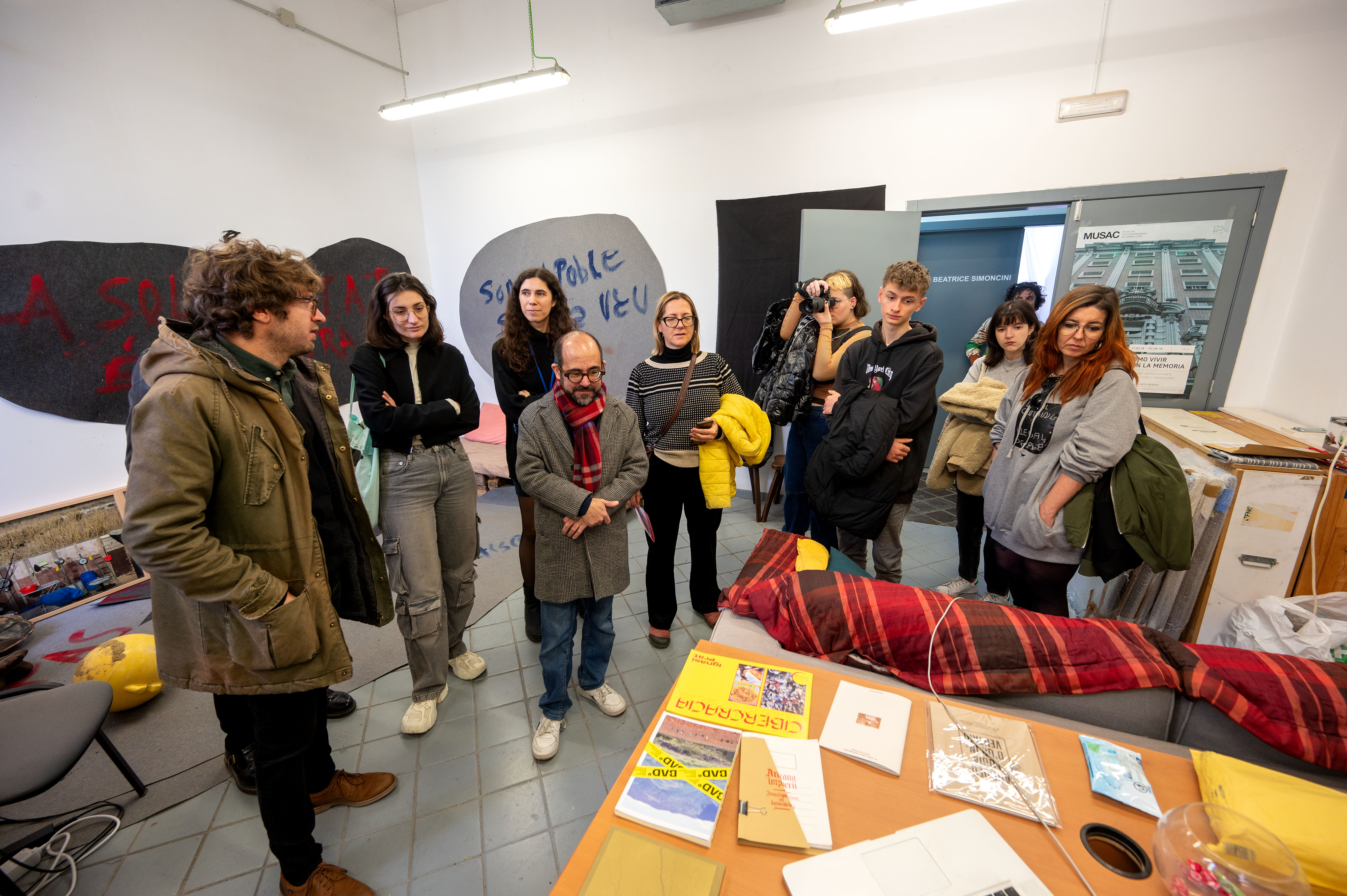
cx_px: 674
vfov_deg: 81.1
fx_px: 523
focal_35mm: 14
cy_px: 448
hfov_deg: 104.3
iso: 800
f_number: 5
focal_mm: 14
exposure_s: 1/80
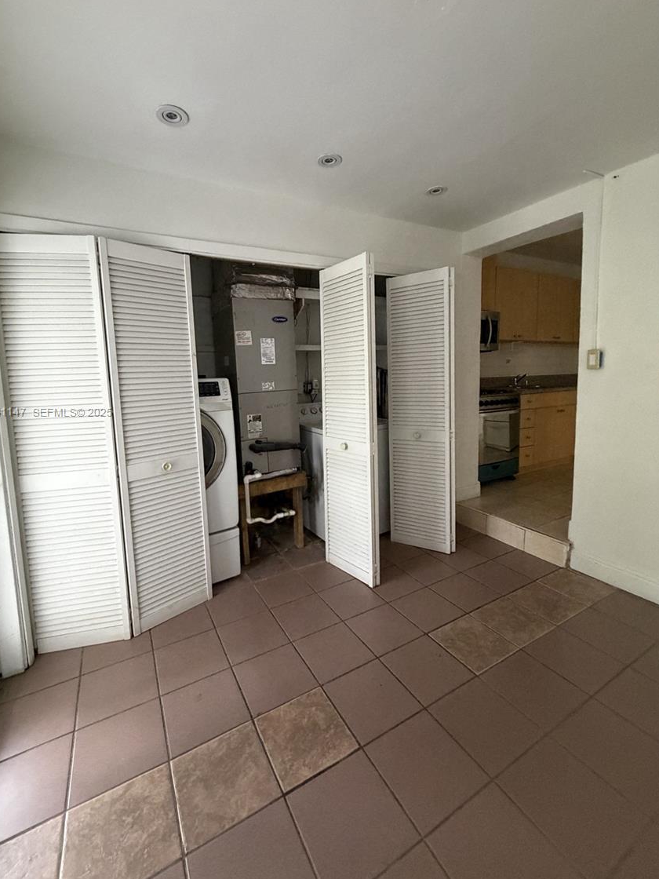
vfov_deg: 98.1
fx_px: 381
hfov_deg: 81.7
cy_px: 413
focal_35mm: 15
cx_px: 319
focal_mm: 2.22
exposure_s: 1/60
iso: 500
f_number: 2.2
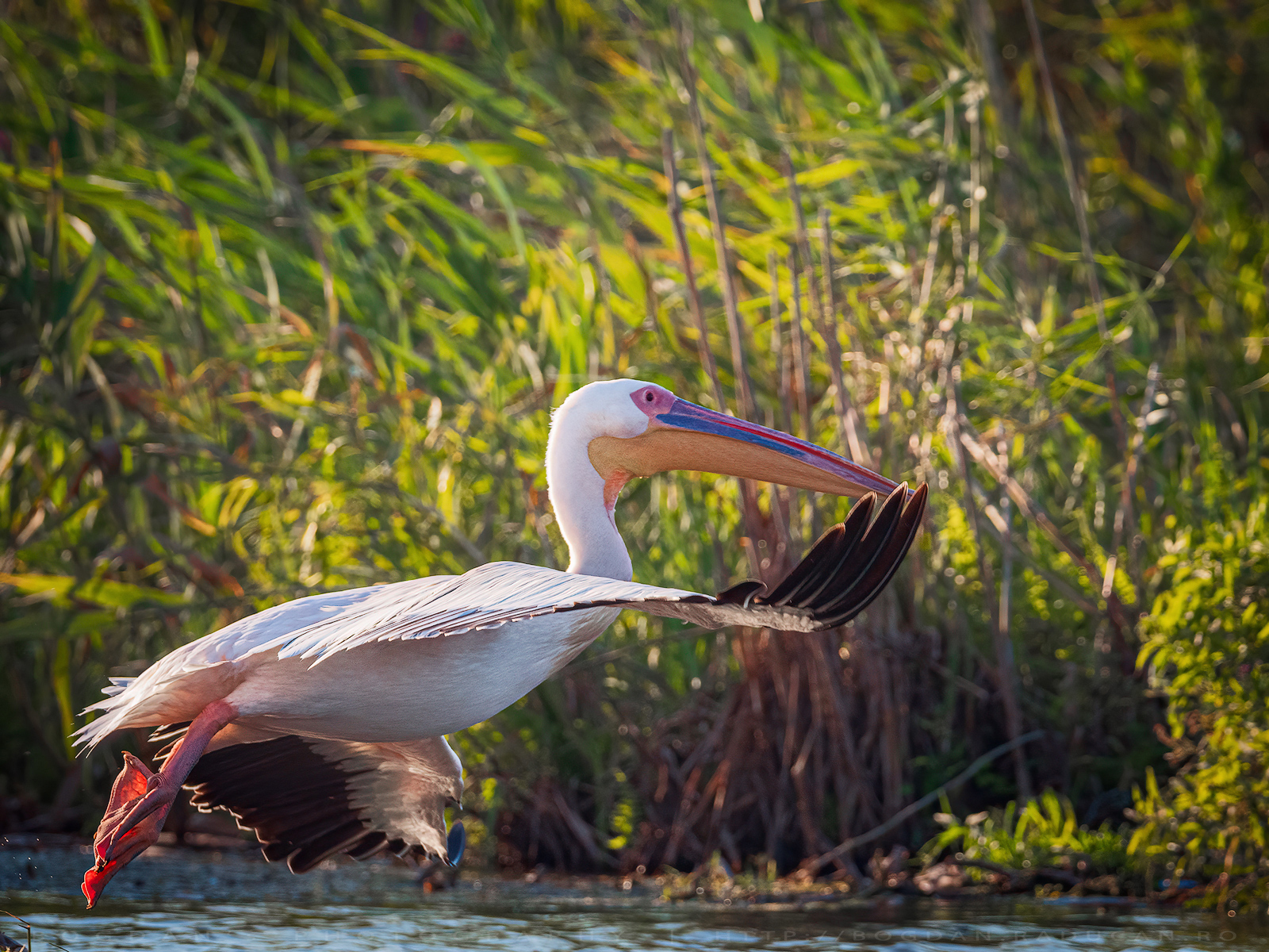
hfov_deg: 2.4
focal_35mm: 841
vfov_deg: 1.8
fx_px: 30831
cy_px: 476
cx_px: 634
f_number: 6.3
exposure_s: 1/2000
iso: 2000
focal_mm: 420
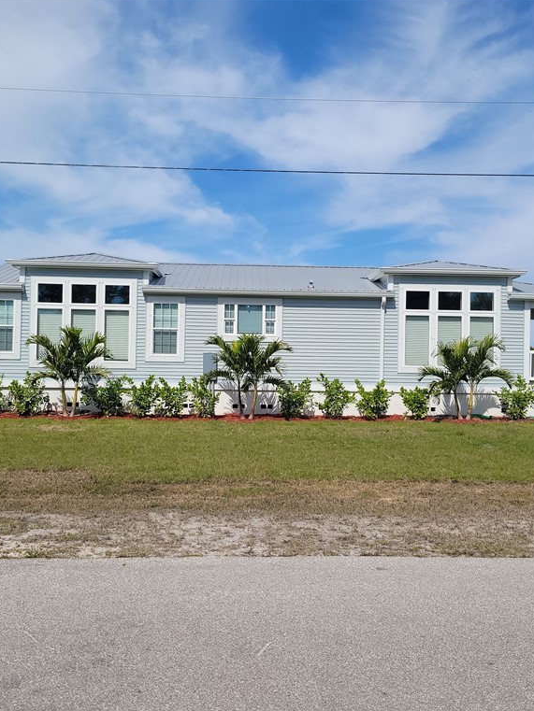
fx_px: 720
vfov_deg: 52.6
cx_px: 263
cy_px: 353
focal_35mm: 35
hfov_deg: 40.7
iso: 40
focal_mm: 5.4
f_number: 1.8
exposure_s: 1/3935
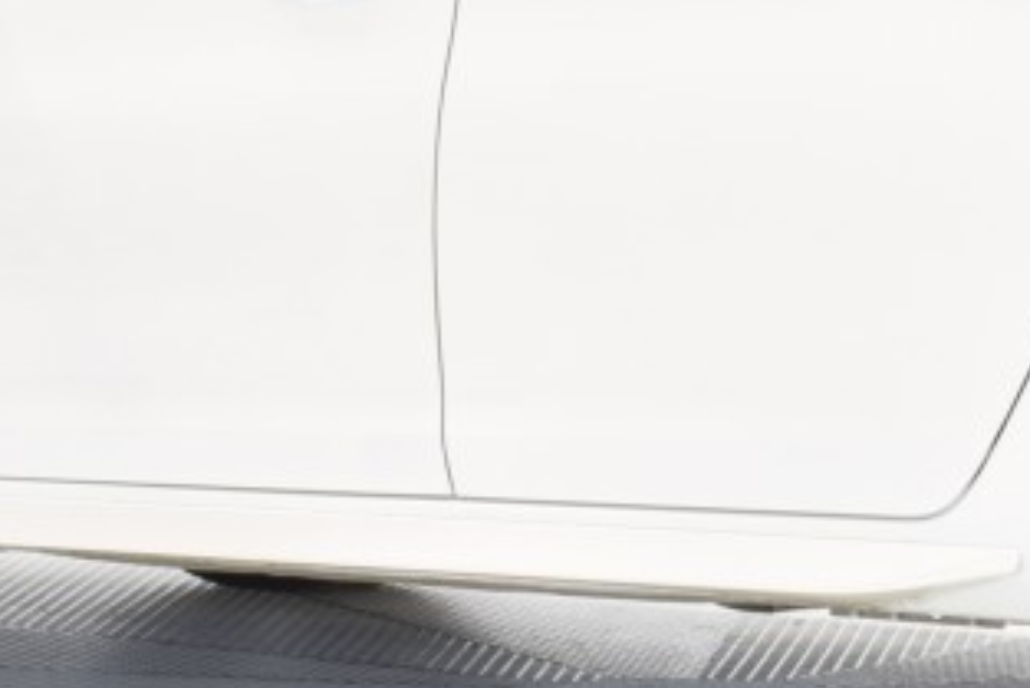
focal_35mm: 323
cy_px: -283
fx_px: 9257
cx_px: 701
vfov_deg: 4.2
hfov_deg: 6.4
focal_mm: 45
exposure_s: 1/2.5
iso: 100
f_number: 10
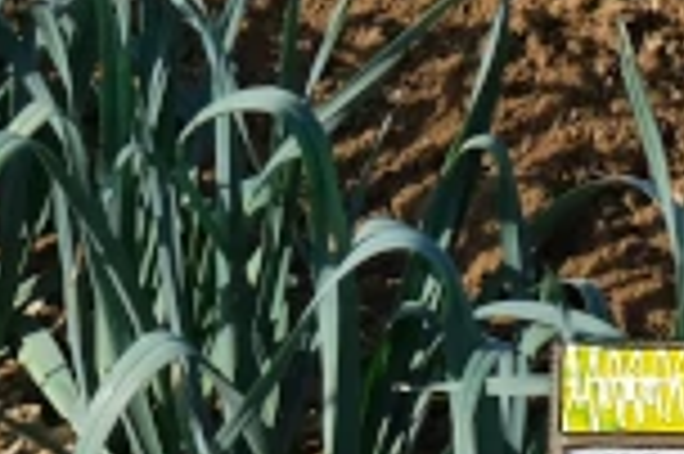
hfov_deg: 11.1
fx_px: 3378
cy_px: -820
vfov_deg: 7.0
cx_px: -364
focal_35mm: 178
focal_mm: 18
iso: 200
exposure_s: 1/500
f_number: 5
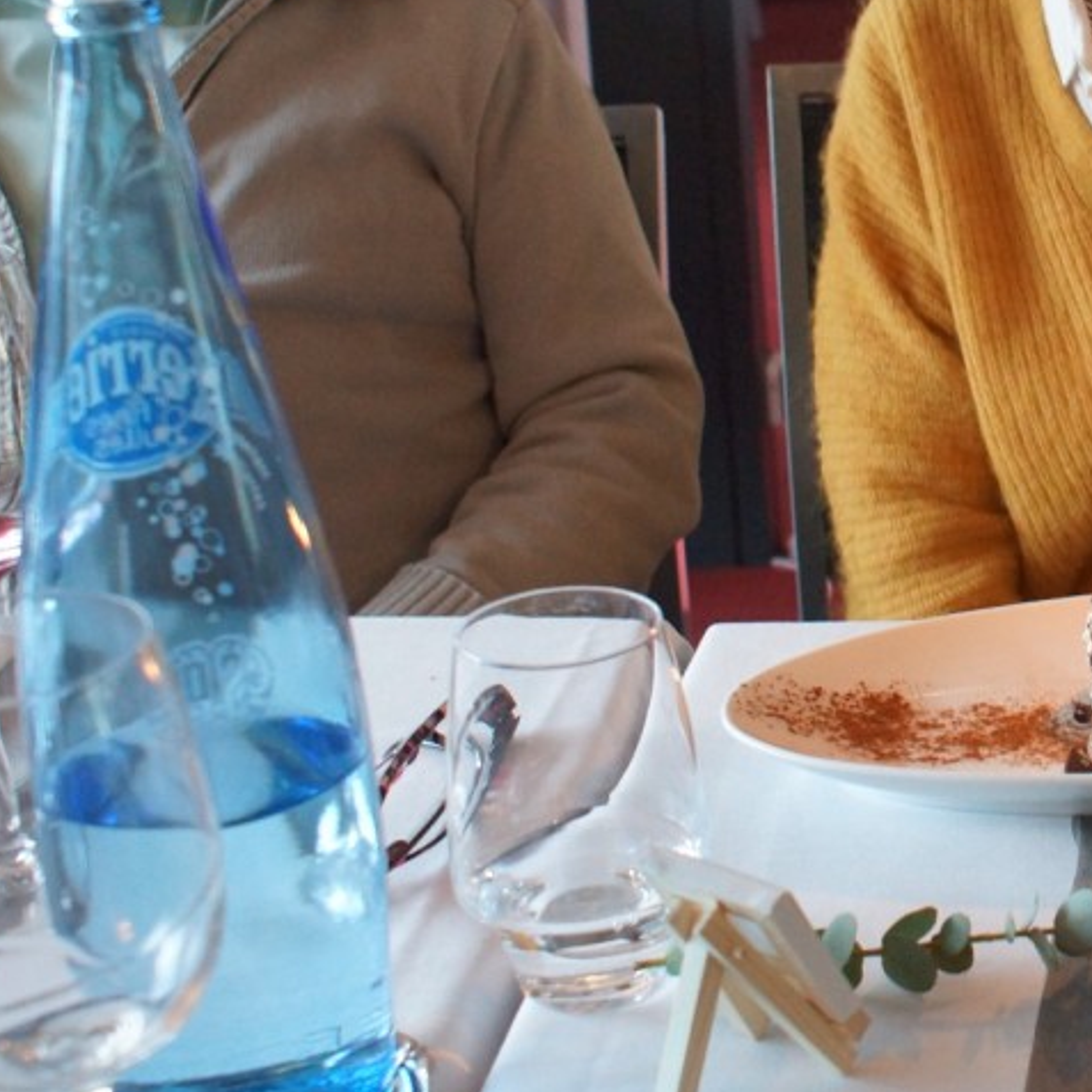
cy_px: 227
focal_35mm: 77
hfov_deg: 21.2
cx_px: 1234
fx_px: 2748
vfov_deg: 22.2
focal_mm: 24
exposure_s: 1/30
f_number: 4.5
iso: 1600
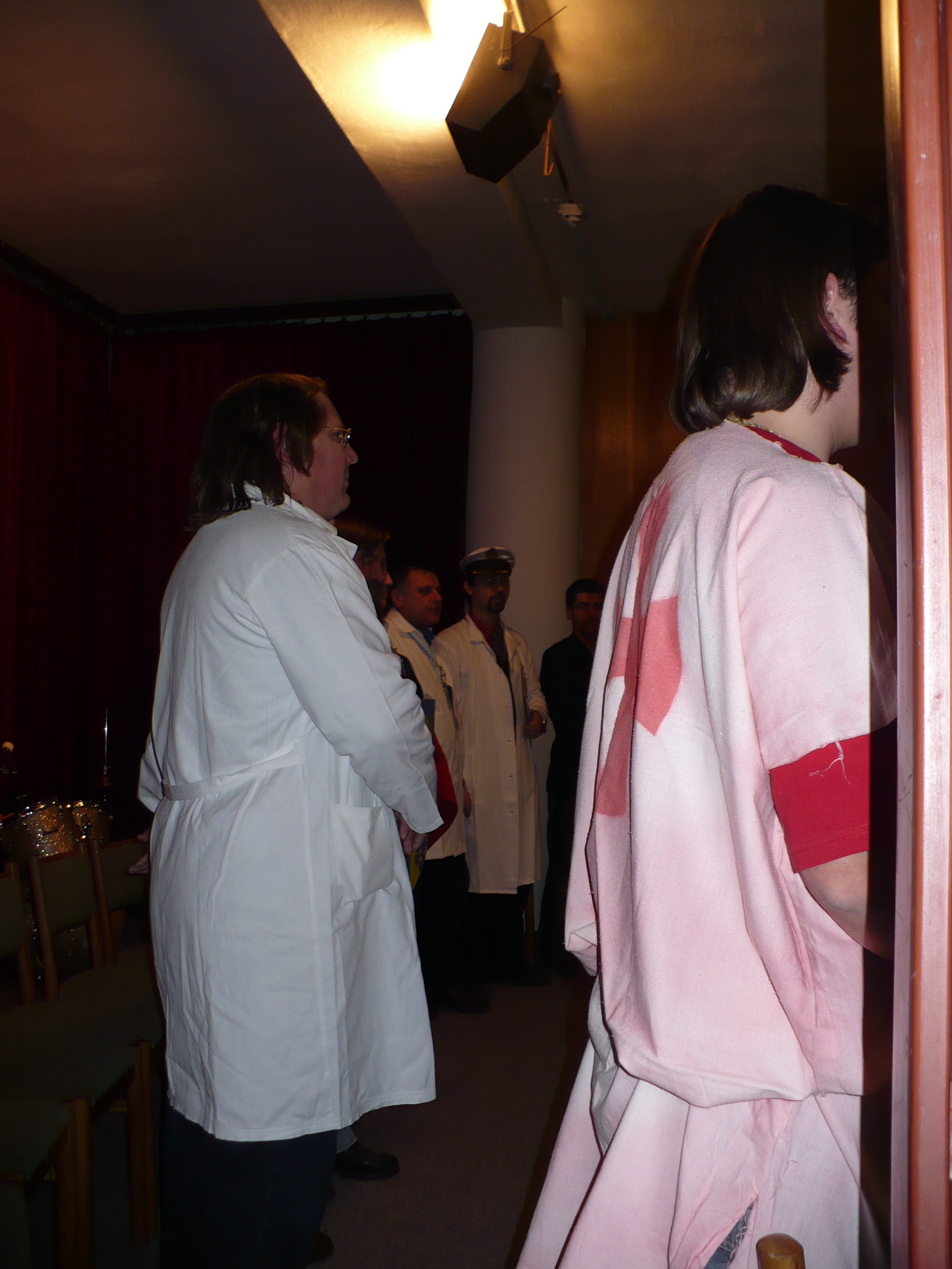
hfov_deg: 38.7
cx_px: 476
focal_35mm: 37
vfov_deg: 50.1
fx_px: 1357
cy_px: 634
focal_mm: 6.1
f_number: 2.8
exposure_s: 1/30
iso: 100
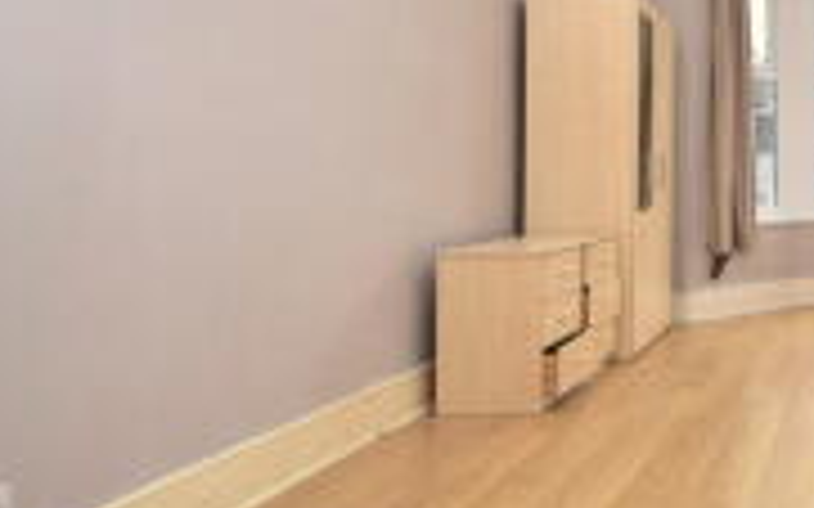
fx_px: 1161
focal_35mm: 52
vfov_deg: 24.6
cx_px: 877
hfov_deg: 34.0
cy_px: 164
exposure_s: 1/125
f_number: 5.6
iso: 180
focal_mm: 13
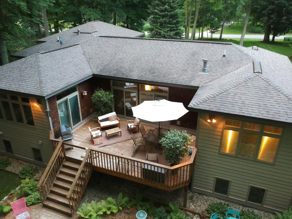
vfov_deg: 54.9
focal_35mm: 25
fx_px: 211
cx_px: 146
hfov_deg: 69.4
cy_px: 110
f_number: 2.6
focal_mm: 4.49
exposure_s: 1/15
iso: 400
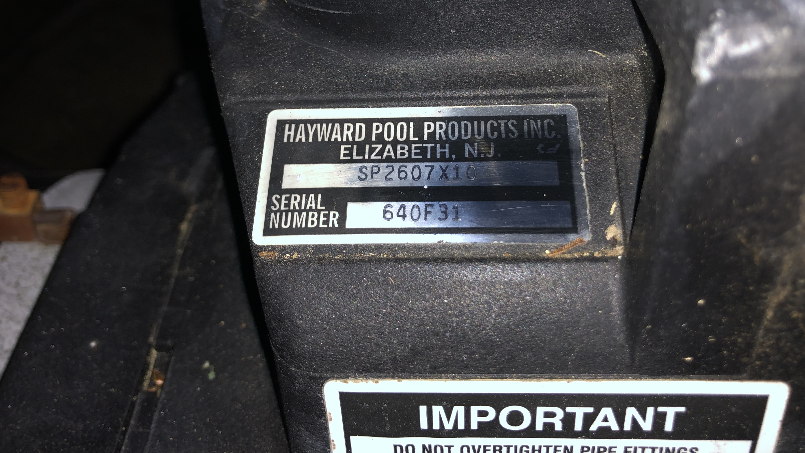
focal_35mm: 31
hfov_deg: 62.6
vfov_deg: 37.3
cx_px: 408
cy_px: 149
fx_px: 662
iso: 25
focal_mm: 4
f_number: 1.8
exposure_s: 1/35
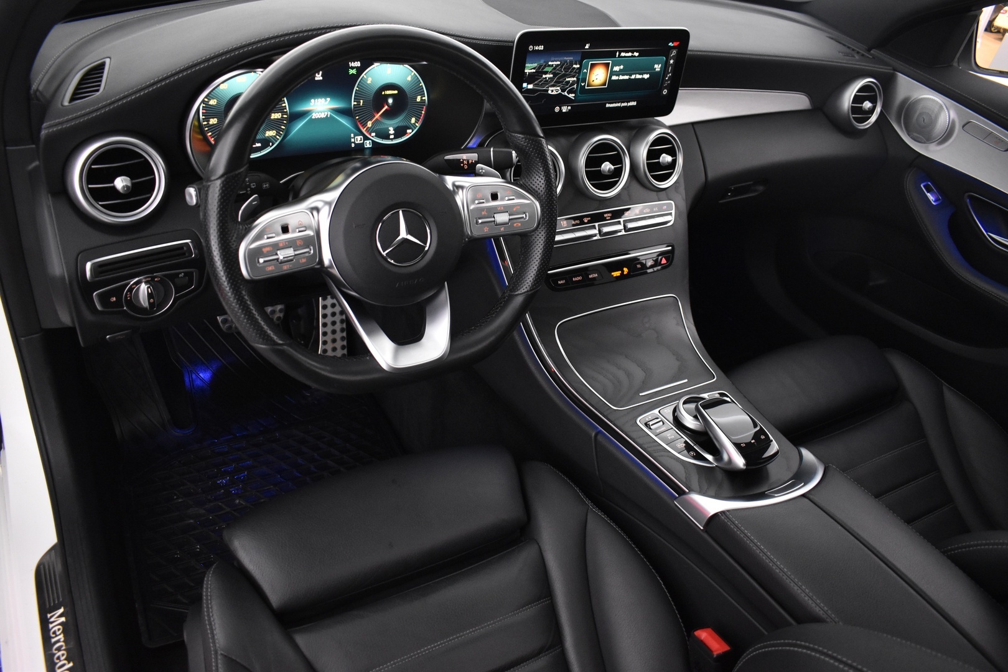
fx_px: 756
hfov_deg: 67.4
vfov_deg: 47.9
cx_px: 504
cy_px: 336
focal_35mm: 27
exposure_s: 1/30
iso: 2200
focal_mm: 18
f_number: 3.5
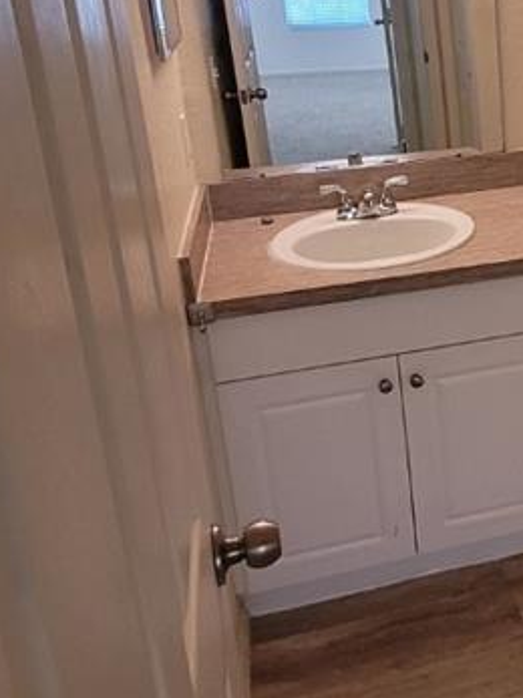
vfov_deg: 41.2
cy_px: 201
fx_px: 907
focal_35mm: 45
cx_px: 593
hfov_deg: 28.8
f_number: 2.2
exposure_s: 1/60
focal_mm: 1.74
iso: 160
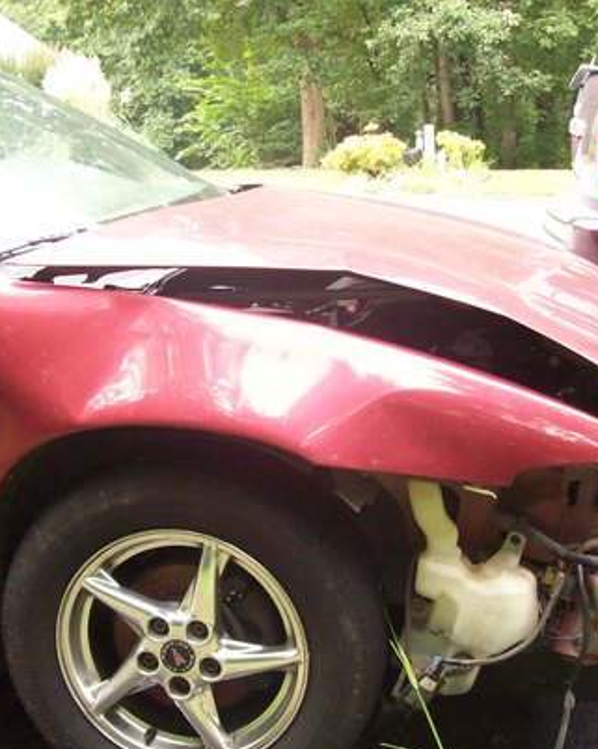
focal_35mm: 56
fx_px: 1240
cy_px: 445
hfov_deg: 27.1
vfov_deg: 33.5
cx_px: 292
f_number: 2.7
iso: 200
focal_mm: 6
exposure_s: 1/69.2
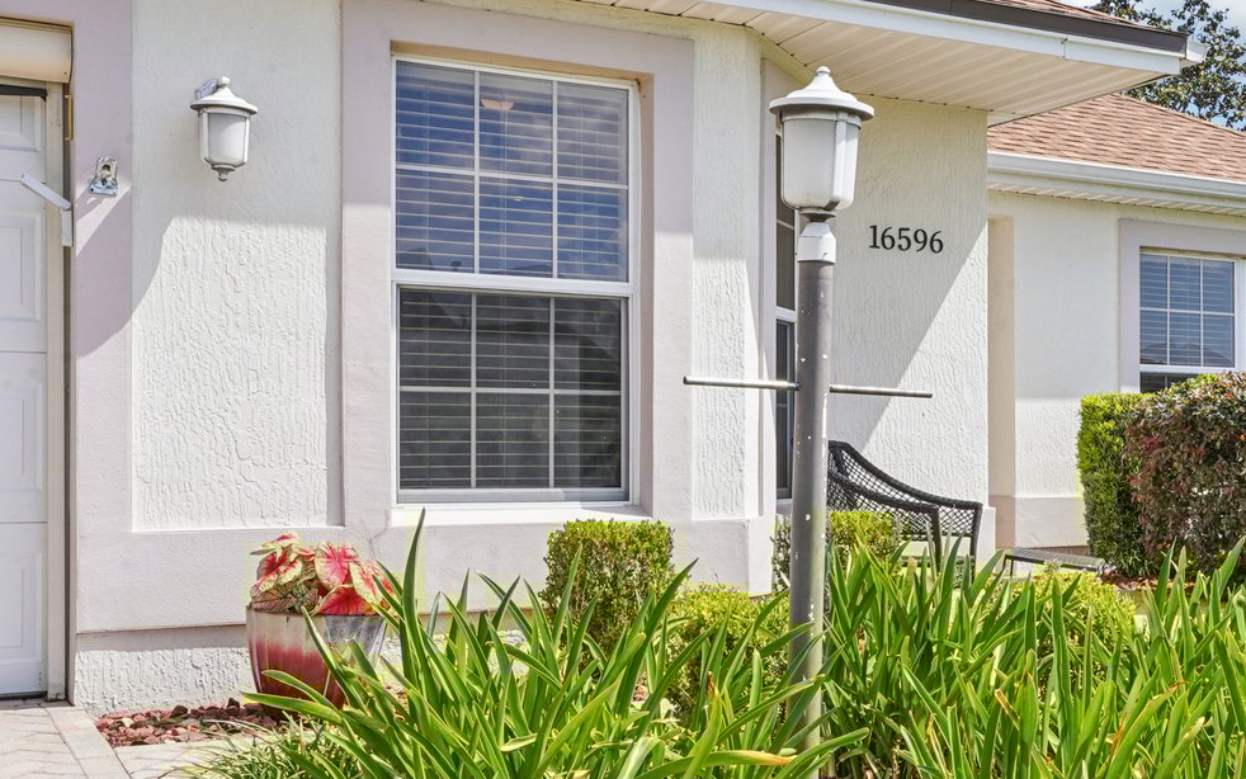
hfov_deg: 37.6
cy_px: 464
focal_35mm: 51
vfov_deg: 25.3
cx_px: 1054
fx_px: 1732
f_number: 20
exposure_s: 1/40
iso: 100
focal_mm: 24
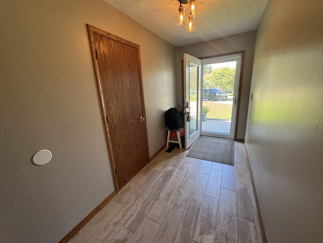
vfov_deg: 85.7
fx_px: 131
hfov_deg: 102.1
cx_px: 162
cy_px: 122
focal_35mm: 14
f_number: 2.2
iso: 160
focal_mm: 2.22
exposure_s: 1/120
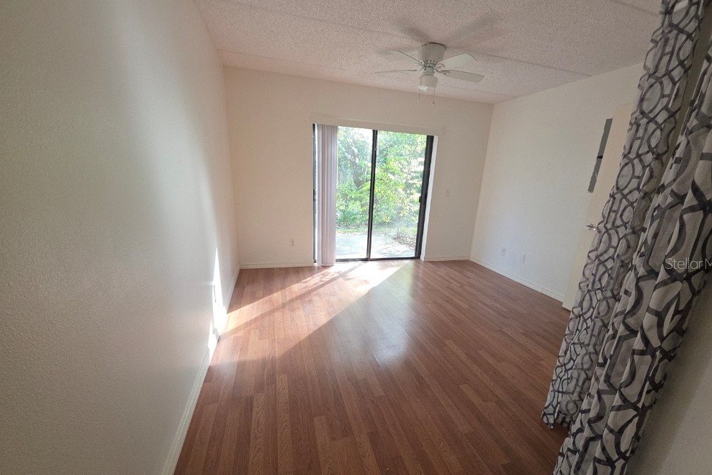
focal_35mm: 14
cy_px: 263
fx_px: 277
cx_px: 364
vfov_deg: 80.9
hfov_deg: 104.2
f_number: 1.9
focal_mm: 2.2
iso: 125
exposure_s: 1/120
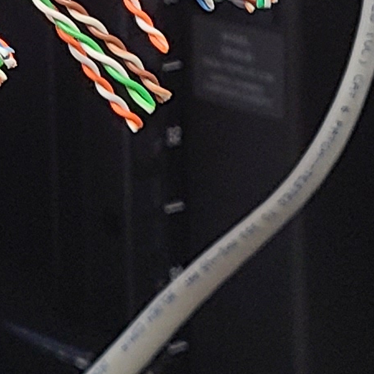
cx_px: -146
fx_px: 2494
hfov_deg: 8.4
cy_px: -261
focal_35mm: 204
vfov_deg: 8.3
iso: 80
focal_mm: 5.4
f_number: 1.8
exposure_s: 1/59
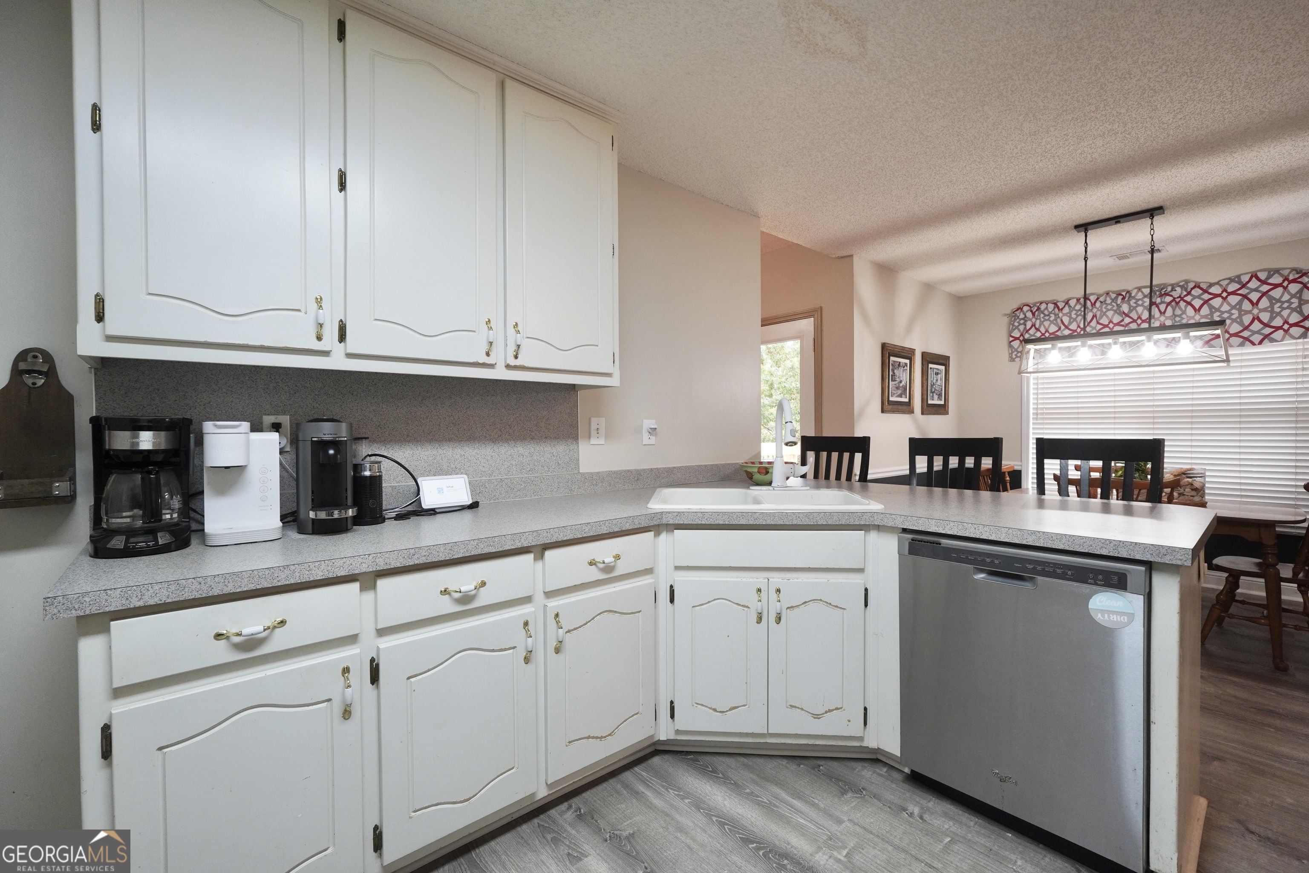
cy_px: 436
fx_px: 573
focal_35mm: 16
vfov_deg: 74.6
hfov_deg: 97.6
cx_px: 654
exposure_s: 1/30
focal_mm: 10.5
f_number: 4.5
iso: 400
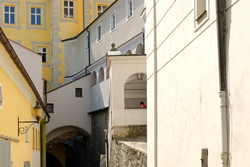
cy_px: 97
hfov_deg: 31.2
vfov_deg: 21.3
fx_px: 445
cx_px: 84
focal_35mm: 64
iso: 100
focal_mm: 24
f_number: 8
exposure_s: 1/160
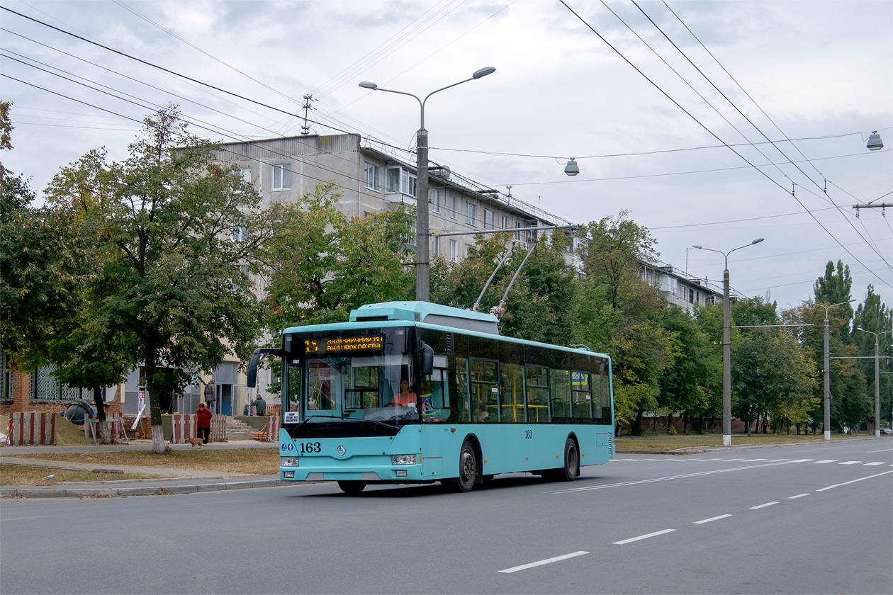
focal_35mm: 44
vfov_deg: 30.5
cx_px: 446
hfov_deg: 44.5
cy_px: 298
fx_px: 1091
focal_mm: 29.3
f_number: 4.3
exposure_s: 1/640
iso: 640
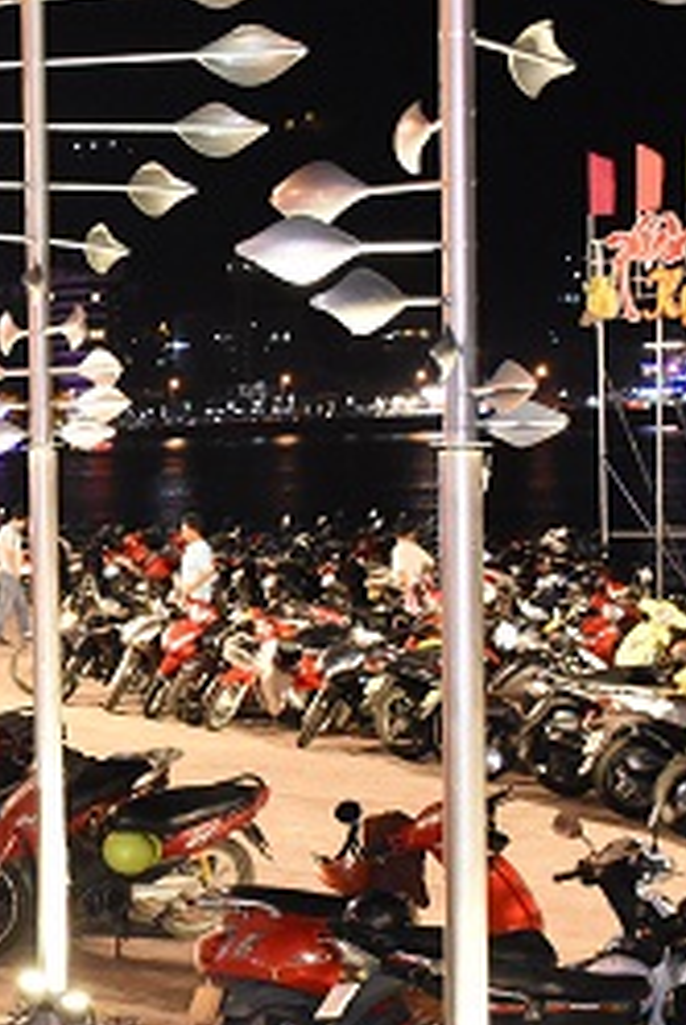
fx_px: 2480
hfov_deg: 15.0
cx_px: -219
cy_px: 583
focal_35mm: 87
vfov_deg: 23.3
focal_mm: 24
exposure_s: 1/30
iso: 5000
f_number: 4.5
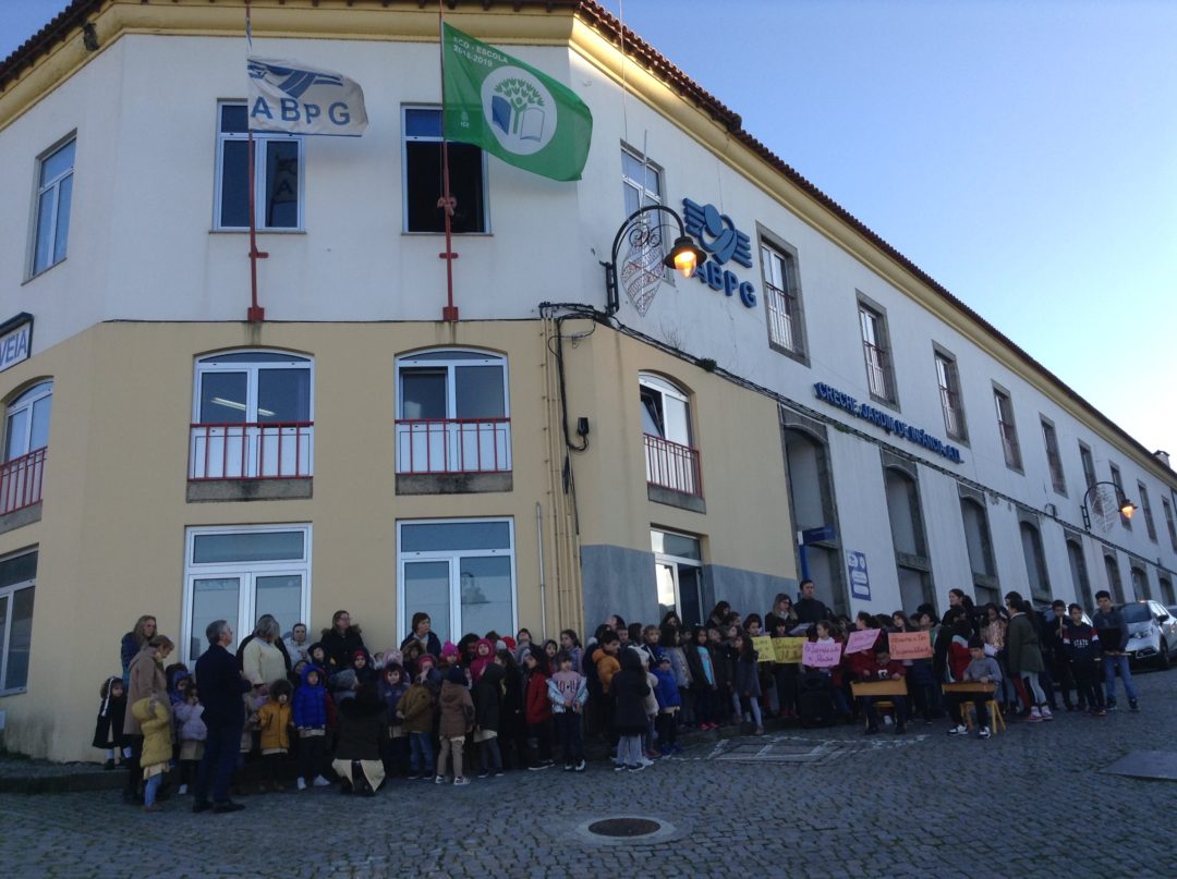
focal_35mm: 33
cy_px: 440
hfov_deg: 55.4
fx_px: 1121
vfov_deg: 42.9
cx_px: 588
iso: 32
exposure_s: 1/292
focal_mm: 3.3
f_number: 2.4
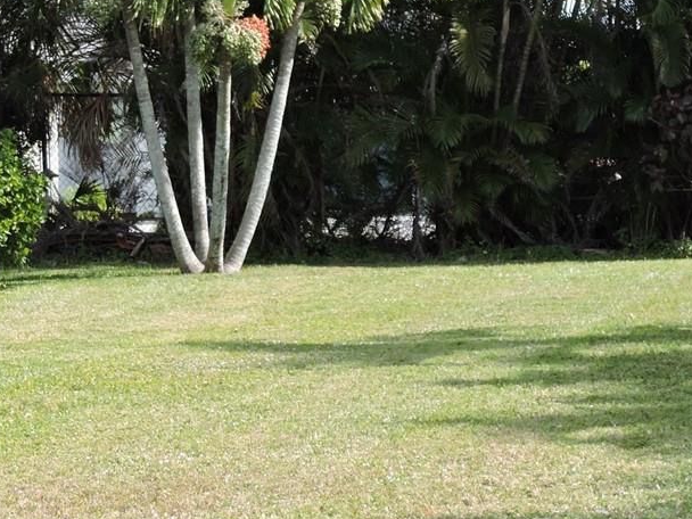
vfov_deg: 9.4
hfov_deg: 12.5
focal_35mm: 158
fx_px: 3159
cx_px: 242
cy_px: 193
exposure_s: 1/320
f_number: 3.7
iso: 100
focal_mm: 10.7
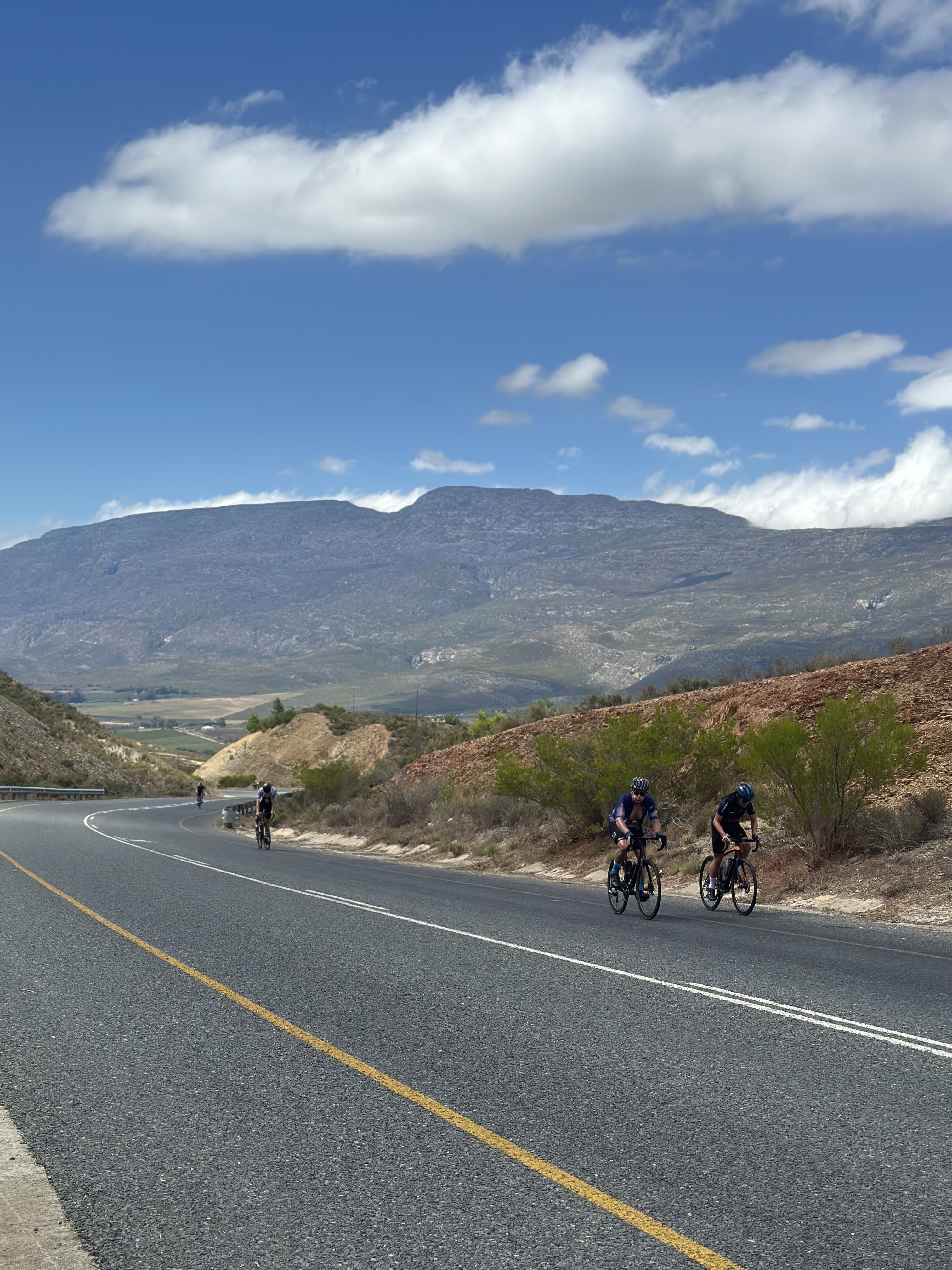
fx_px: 1760
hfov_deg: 30.3
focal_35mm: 48
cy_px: 635
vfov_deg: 39.7
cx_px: 476
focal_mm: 6.86
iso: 100
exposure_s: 1/8197
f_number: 1.78
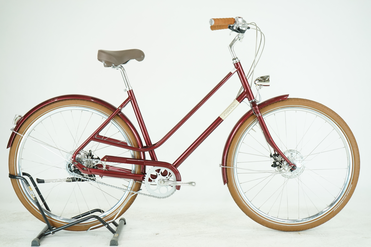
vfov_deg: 25.1
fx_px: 556
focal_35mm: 54
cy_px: 124
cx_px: 186
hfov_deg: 36.9
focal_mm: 54
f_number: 5.6
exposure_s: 1/200
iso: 1600
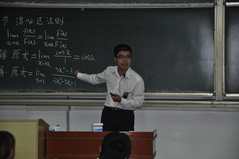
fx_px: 975
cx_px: 120
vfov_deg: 9.3
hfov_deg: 14.0
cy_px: 80
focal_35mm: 147
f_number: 5.6
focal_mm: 98
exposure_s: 1/60
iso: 400
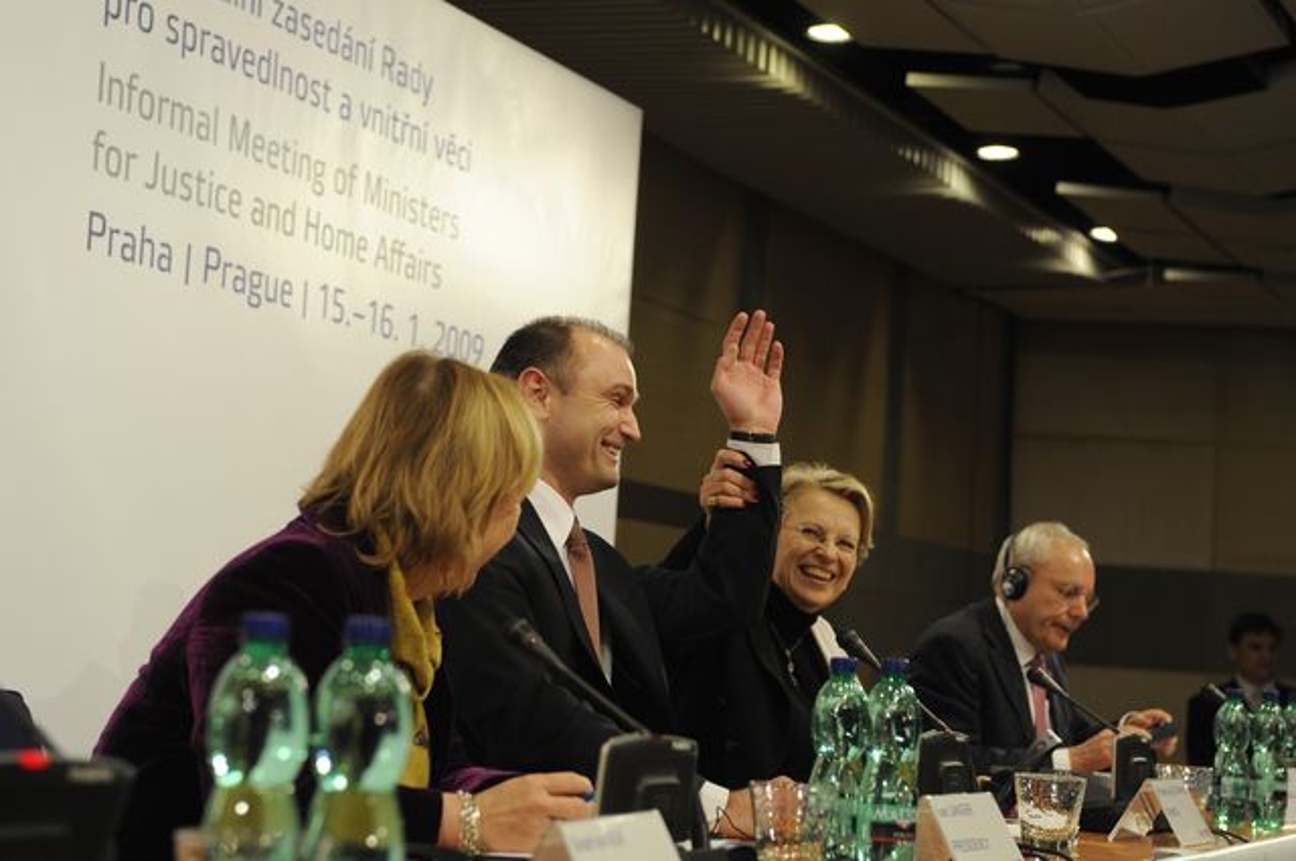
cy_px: 430
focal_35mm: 70
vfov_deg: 19.4
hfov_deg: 28.9
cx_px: 648
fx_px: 2517
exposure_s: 1/160
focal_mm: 70
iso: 1250
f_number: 5.6
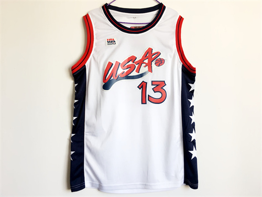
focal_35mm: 29
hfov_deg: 61.7
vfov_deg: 48.2
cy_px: 98
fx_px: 219
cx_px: 131
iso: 25
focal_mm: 4.15
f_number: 2.2
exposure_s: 1/50
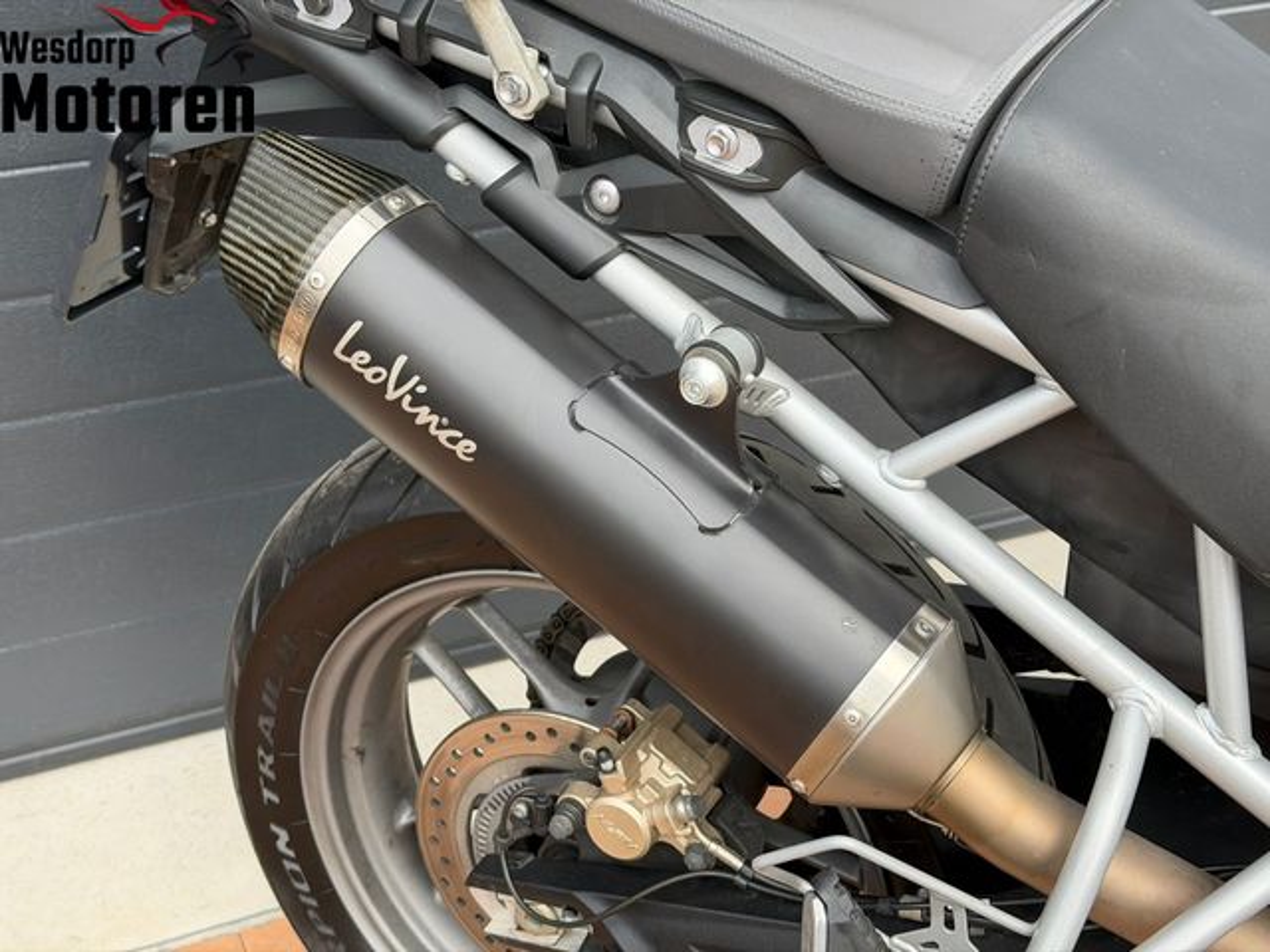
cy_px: 476
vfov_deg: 30.3
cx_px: 635
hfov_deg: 39.7
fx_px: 1761
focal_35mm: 48
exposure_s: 1/657
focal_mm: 6.76
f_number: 1.78
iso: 80
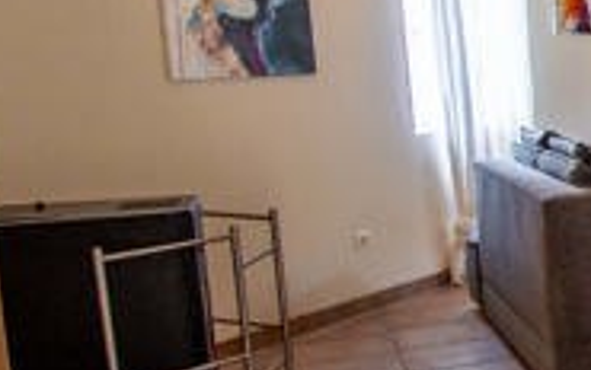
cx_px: 1153
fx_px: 1064
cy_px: 171
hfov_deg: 19.5
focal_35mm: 66
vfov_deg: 19.8
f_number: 5
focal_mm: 10
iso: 500
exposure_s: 1/40
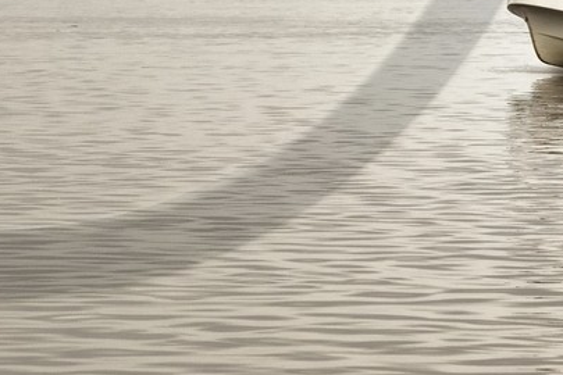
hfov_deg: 5.2
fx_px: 6177
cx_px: -7
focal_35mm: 395
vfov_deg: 3.5
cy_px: -281
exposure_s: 1/1000
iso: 800
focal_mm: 100
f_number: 11
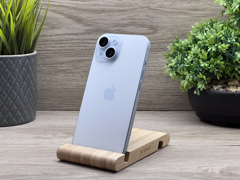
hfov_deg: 25.3
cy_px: 90
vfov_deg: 19.1
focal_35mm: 77
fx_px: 534
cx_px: 120
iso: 64
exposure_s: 1/100
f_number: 2.8
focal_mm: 9
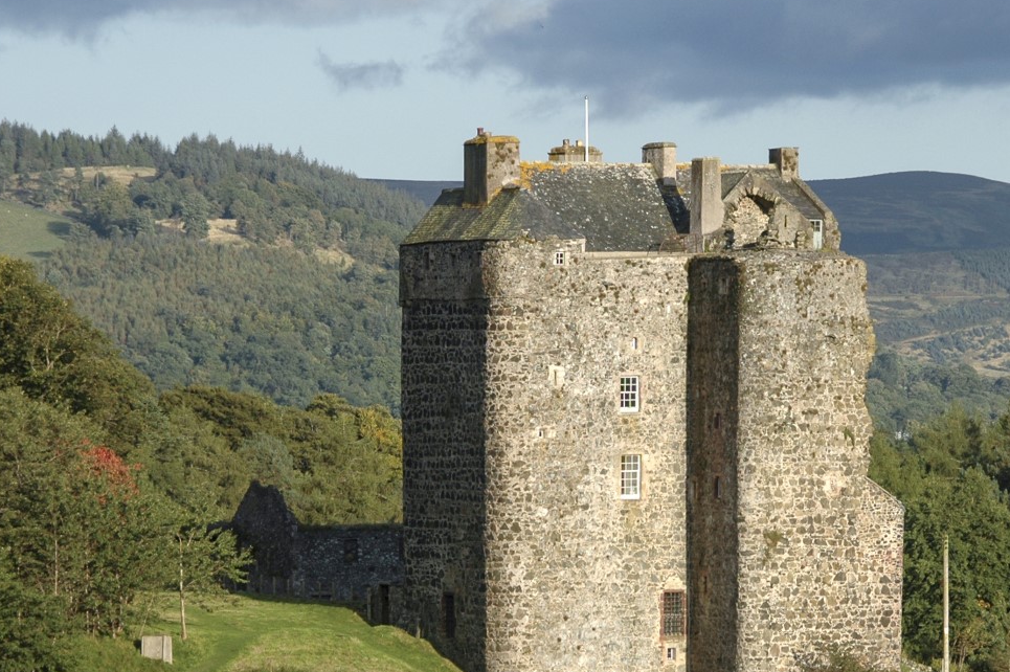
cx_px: 625
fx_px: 6724
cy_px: 432
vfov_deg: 5.7
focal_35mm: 240
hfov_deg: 8.6
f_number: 6.3
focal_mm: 95
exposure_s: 1/640
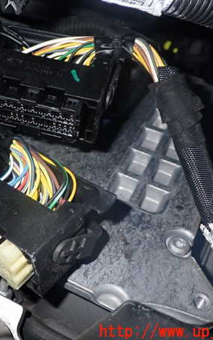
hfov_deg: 27.5
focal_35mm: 46
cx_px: 42
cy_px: 168
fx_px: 426
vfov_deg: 43.5
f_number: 7.1
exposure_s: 1/30
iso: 250
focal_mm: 5.79
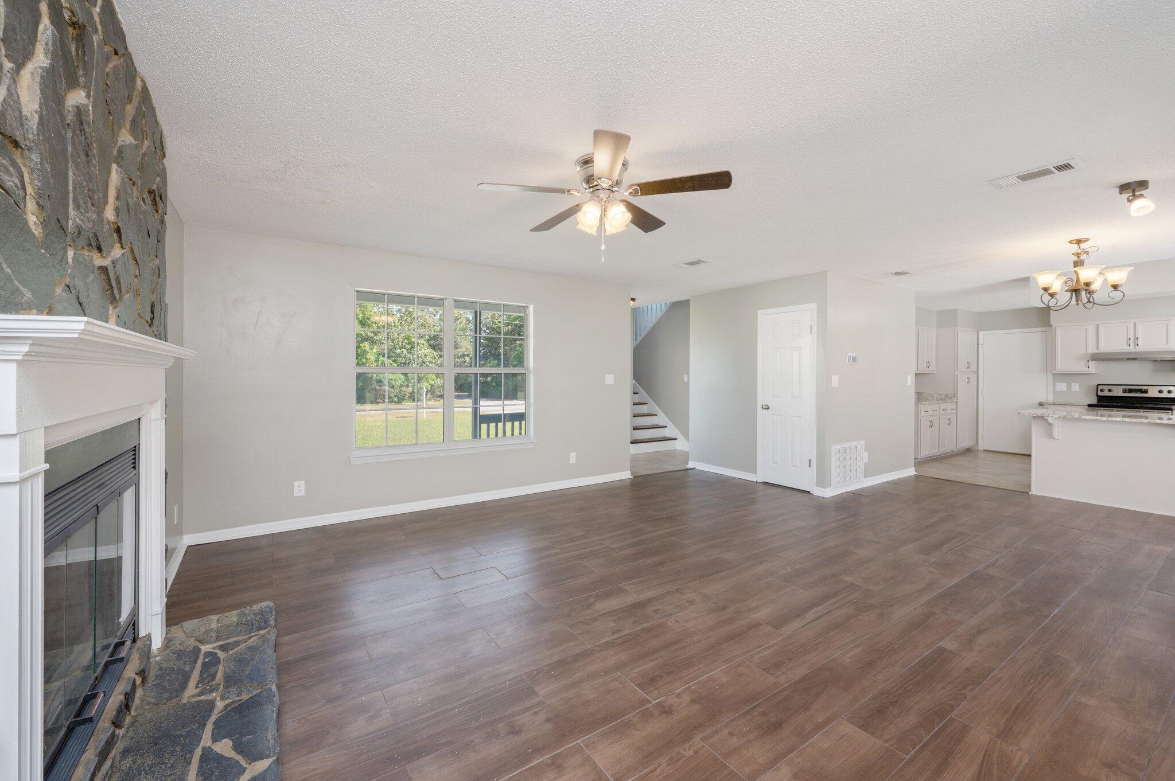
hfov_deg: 104.3
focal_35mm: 14
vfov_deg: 81.1
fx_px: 457
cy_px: 390
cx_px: 588
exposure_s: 1/50
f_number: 9
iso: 500
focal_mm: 14
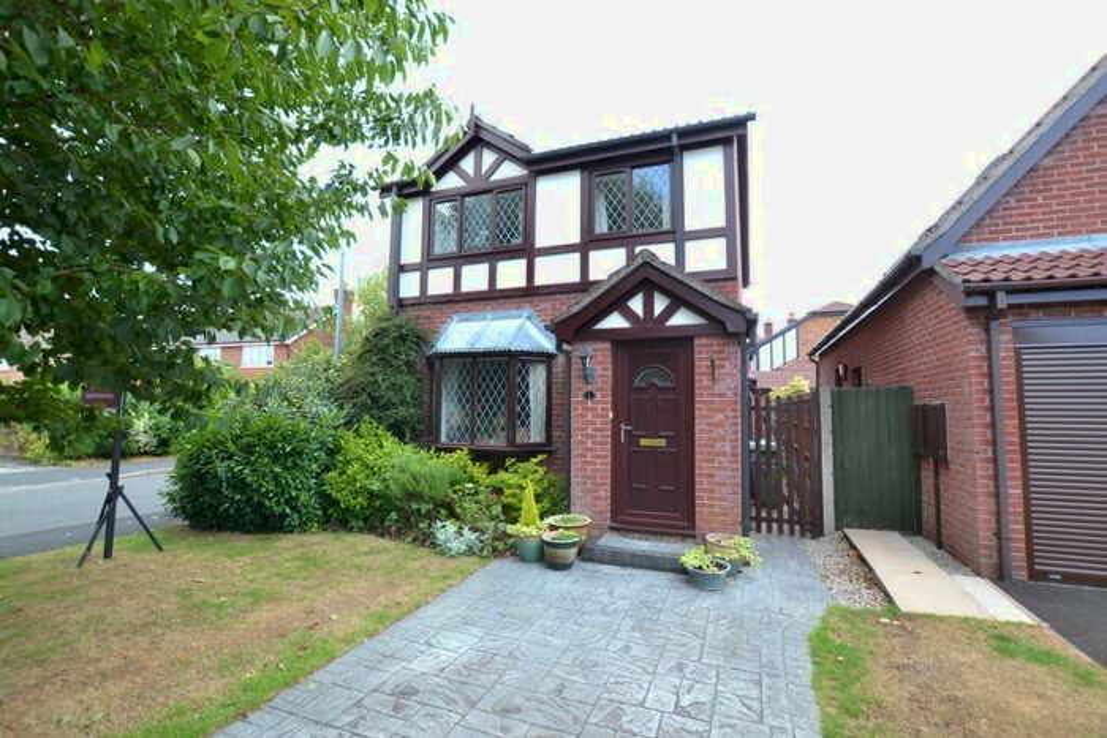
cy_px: 369
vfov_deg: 77.4
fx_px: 461
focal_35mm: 15
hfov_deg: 100.4
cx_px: 554
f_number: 5.6
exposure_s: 1/100
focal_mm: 10
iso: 200
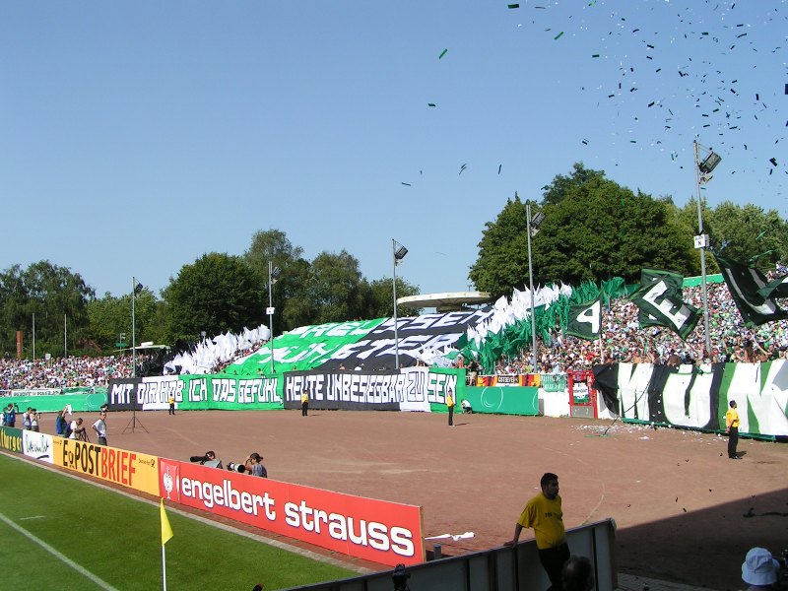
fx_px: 865
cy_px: 296
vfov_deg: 37.7
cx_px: 394
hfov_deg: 49.0
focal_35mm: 38
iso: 50
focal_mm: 5.8
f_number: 5.6
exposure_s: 1/500
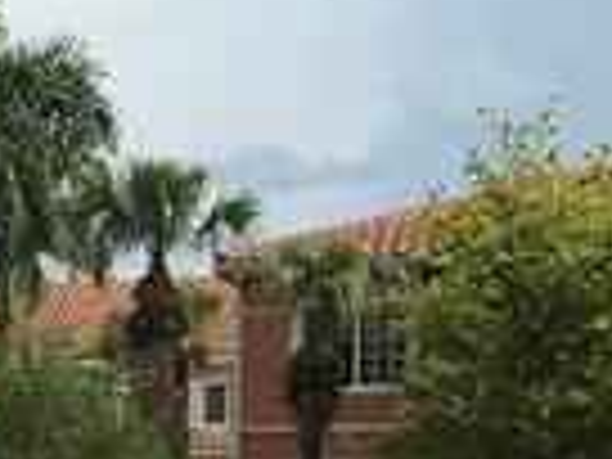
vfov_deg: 6.7
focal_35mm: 218
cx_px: -1431
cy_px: 828
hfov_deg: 7.6
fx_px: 3854
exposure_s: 1/2747
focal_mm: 4.15
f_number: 2.2
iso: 25
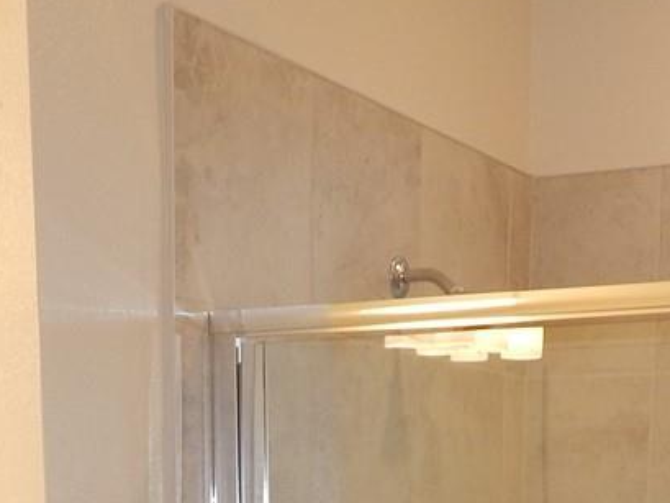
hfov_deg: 22.7
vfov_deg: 14.9
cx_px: 385
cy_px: 913
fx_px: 1665
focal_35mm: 86
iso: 125
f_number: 3
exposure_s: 1/50
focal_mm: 4
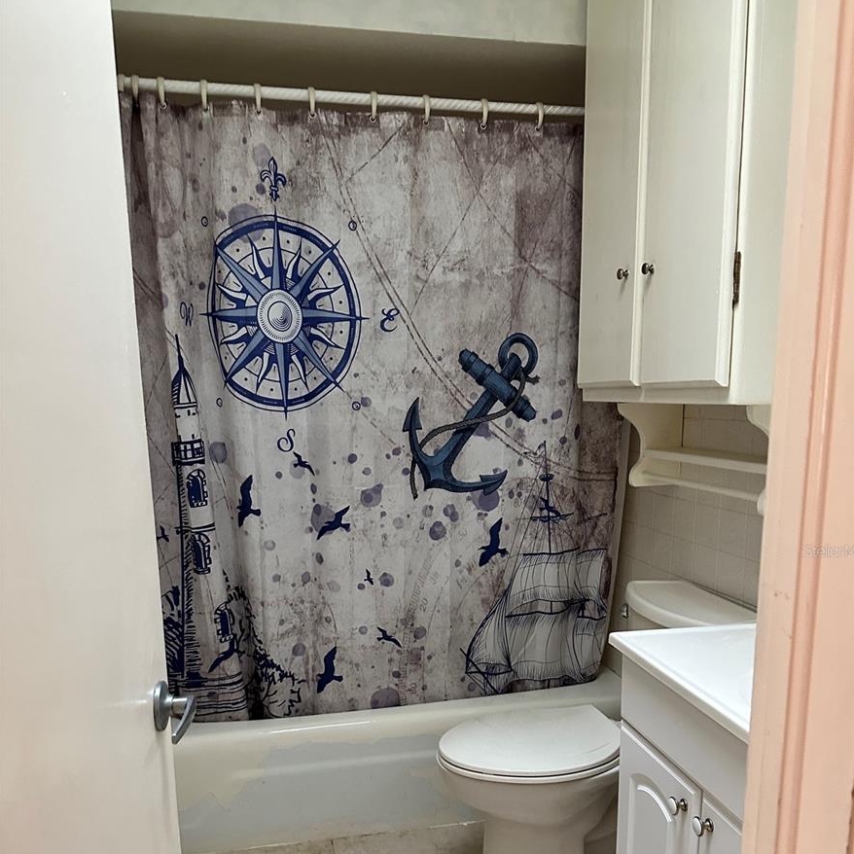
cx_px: 436
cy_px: 551
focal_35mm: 29
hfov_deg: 55.6
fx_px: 809
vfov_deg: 54.8
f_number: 1.78
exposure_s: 1/60
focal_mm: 6.86
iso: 500
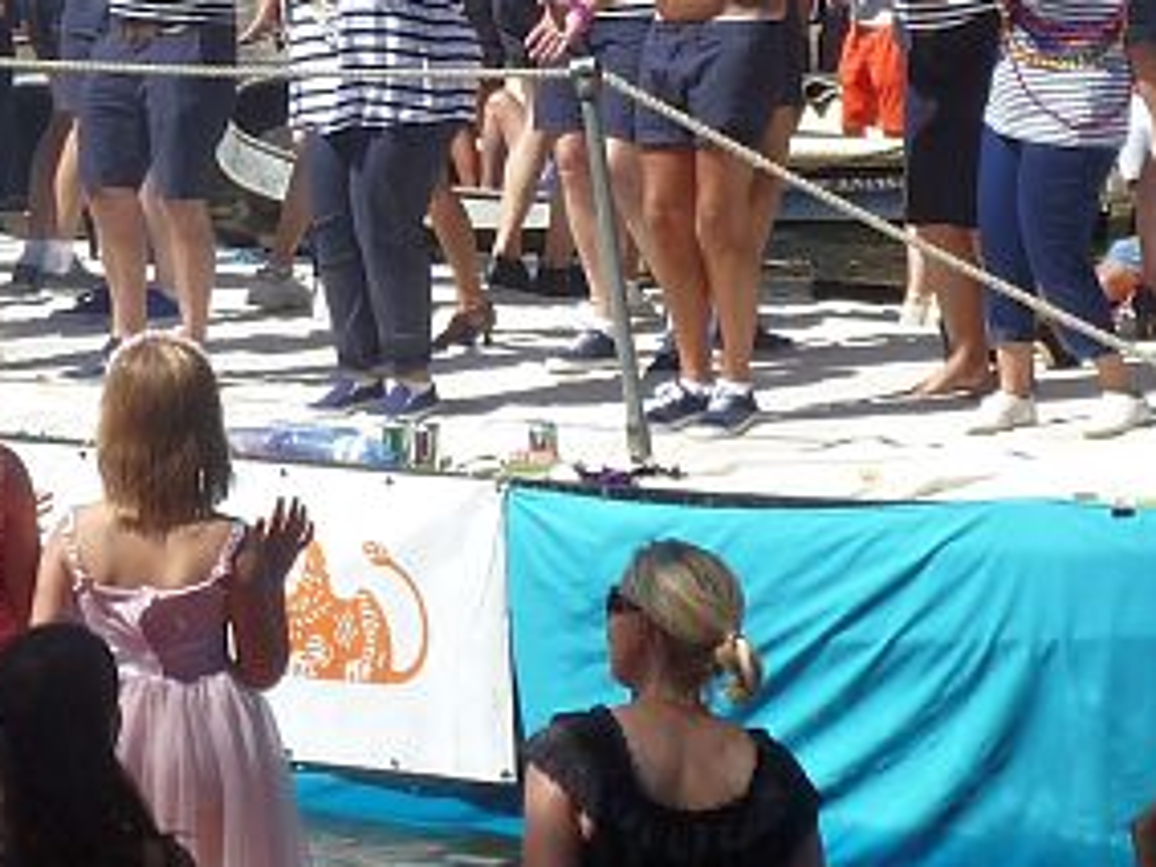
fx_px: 7113
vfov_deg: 6.9
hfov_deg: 9.3
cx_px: 688
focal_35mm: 213
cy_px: -45
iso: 80
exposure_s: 1/500
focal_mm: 9.7
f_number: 3.9
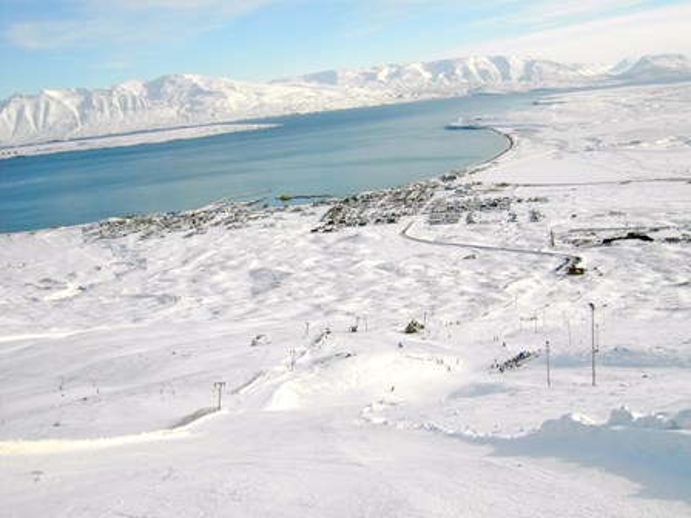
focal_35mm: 35
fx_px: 699
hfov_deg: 52.6
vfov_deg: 40.7
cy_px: 259
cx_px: 346
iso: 100
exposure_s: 1/800
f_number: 6.7
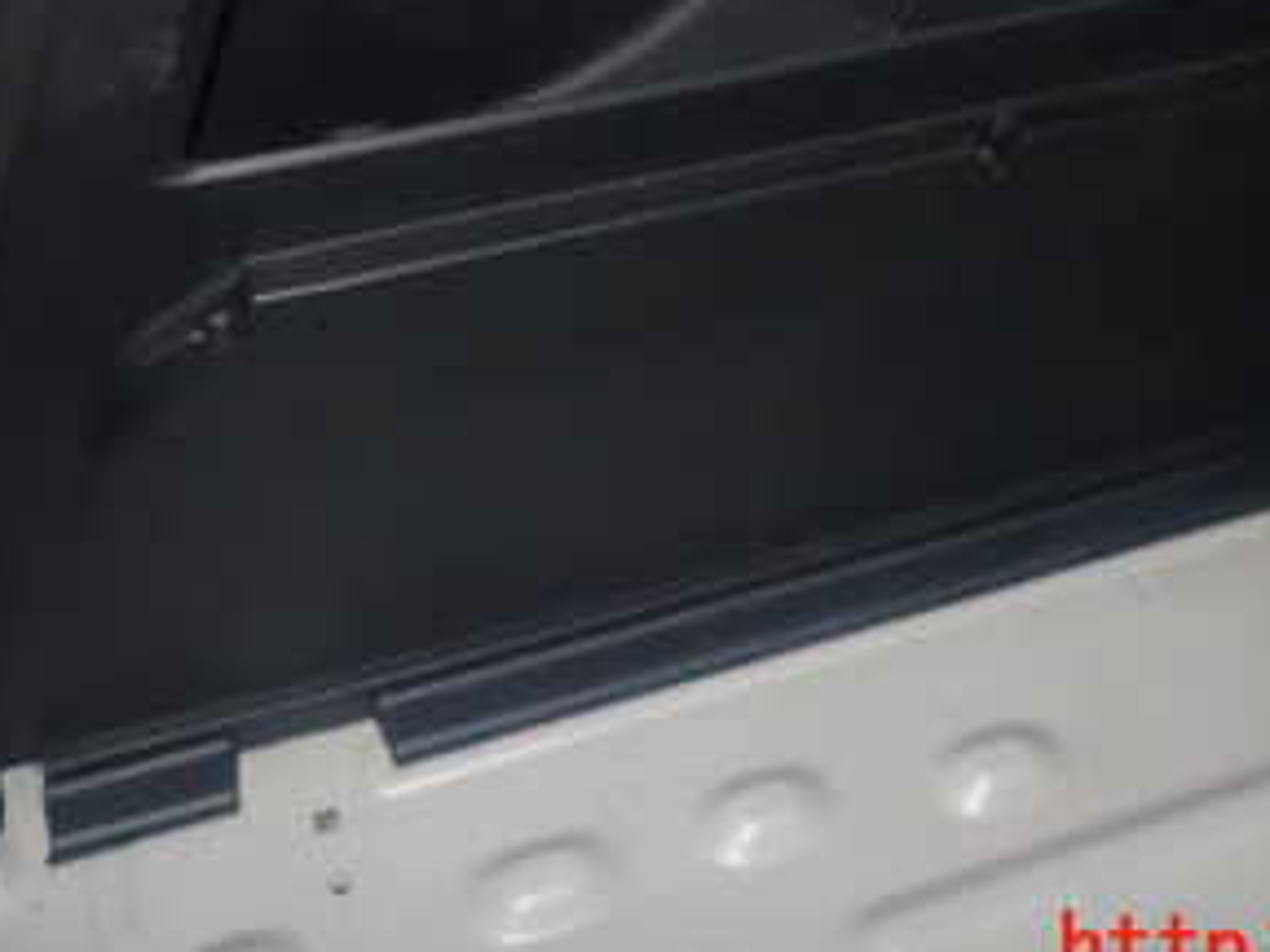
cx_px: 732
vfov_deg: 26.6
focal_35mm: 52
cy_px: 18
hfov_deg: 36.7
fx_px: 1908
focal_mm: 4.5
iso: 1000
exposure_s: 1/30
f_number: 5.6
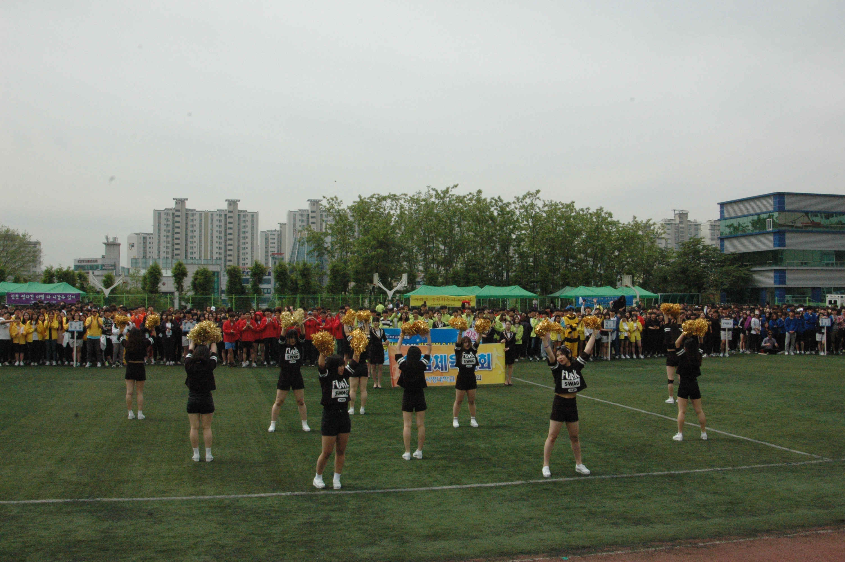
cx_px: 422
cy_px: 281
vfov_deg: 36.8
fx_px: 844
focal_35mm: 36
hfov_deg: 53.2
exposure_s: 1/1000
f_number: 16
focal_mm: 24
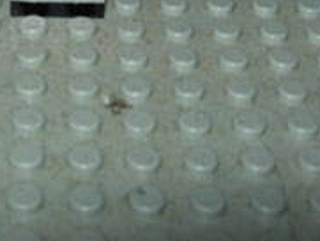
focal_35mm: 105
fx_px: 971
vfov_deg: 13.8
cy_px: -38
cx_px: 65
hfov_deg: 18.5
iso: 79
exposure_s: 1/64
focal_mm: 7.8
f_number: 4.8
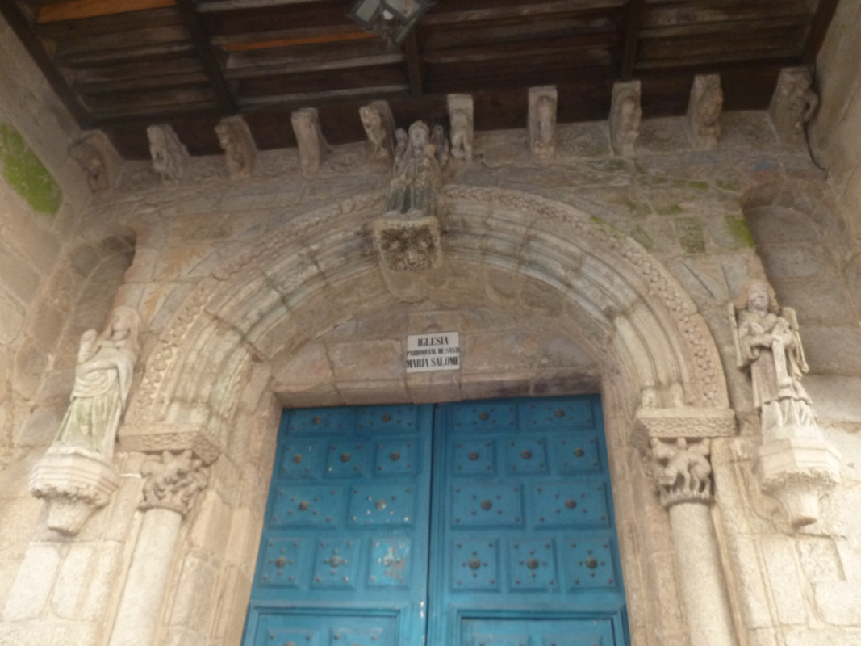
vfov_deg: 54.9
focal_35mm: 25
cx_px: 430
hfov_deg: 69.4
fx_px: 622
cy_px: 323
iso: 250
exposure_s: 1/30
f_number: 3.3
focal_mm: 4.1
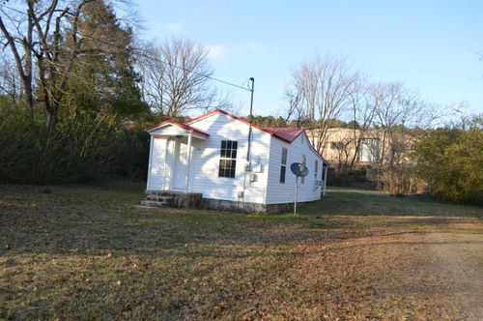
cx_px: 242
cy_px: 160
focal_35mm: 30
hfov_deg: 62.0
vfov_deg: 43.5
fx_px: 402
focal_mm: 20
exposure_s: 1/125
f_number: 5.6
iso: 100
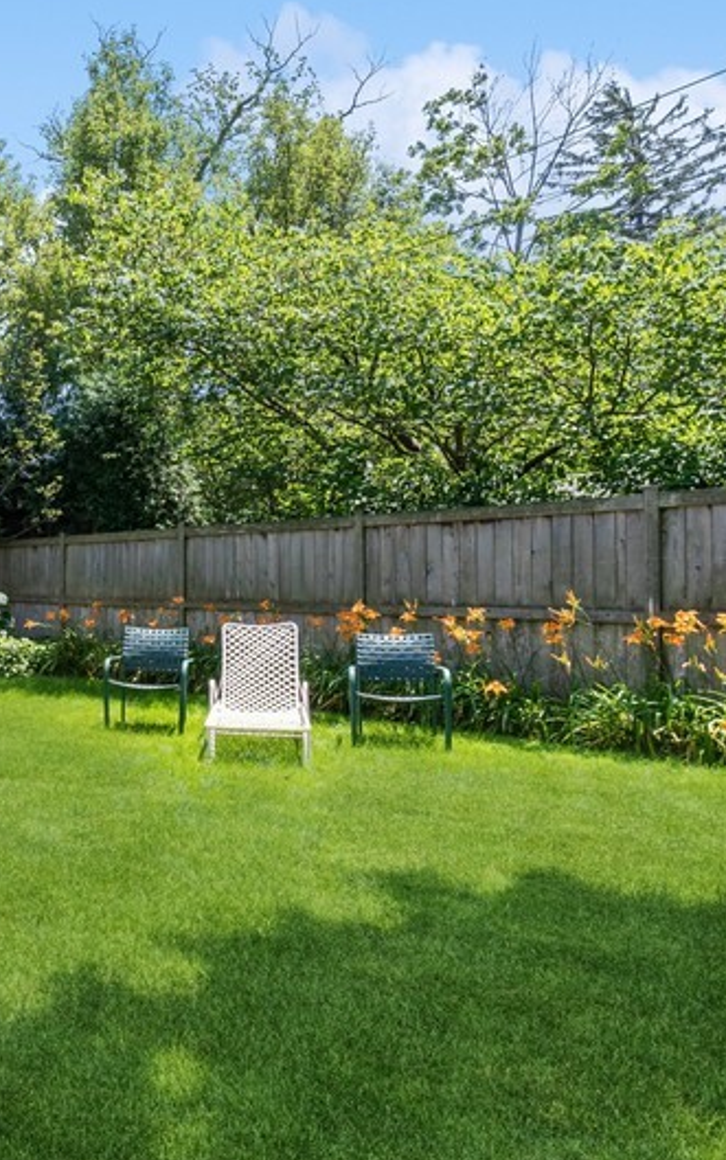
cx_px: 4
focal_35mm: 26
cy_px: 555
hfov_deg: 41.6
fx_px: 822
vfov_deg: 70.4
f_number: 9
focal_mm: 10
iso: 200
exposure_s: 1/320
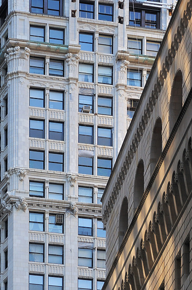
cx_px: 50
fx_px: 1541
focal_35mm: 192
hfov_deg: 7.1
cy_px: 90
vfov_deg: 10.7
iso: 200
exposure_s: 1/100
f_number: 9
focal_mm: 82
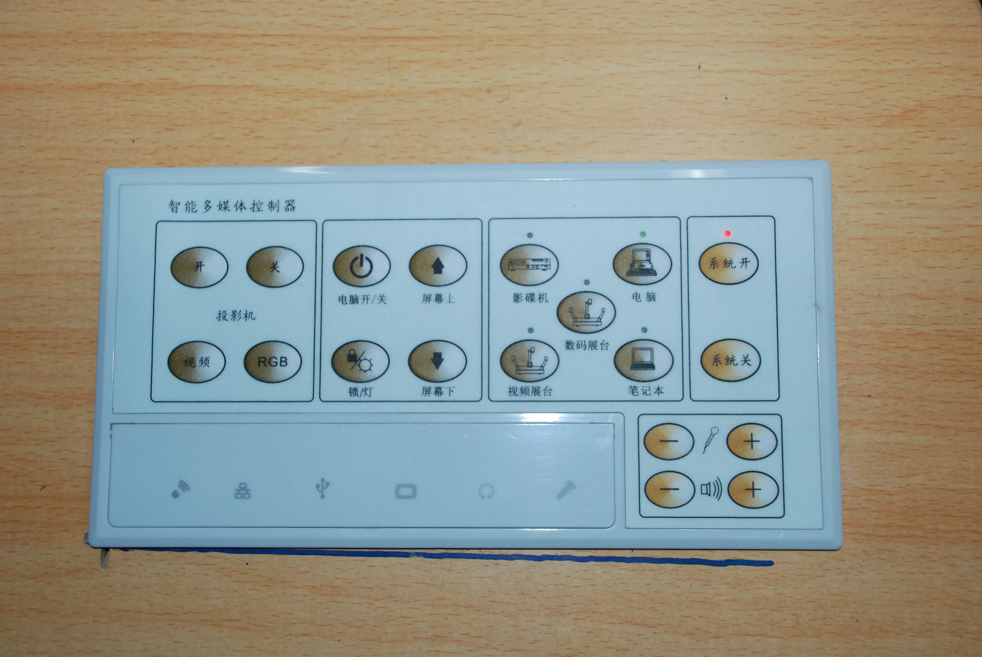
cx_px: 491
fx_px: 1270
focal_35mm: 46
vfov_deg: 29.0
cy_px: 328
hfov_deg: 42.3
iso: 500
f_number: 5.6
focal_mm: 31
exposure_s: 1/80
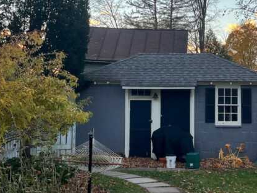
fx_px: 475
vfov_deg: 22.9
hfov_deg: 30.1
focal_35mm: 64
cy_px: 98
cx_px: 169
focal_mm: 5.7
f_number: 1.5
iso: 50
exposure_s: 1/601
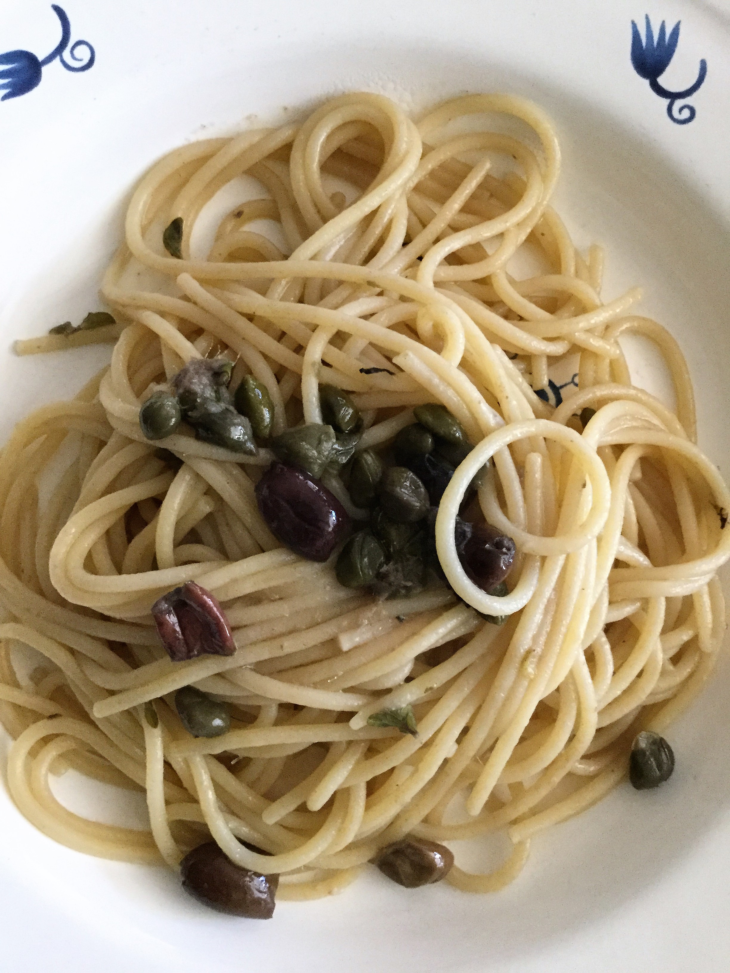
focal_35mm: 31
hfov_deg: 45.4
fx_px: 872
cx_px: 365
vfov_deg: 58.4
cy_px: 486
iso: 200
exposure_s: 1/30
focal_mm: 3.3
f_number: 2.4
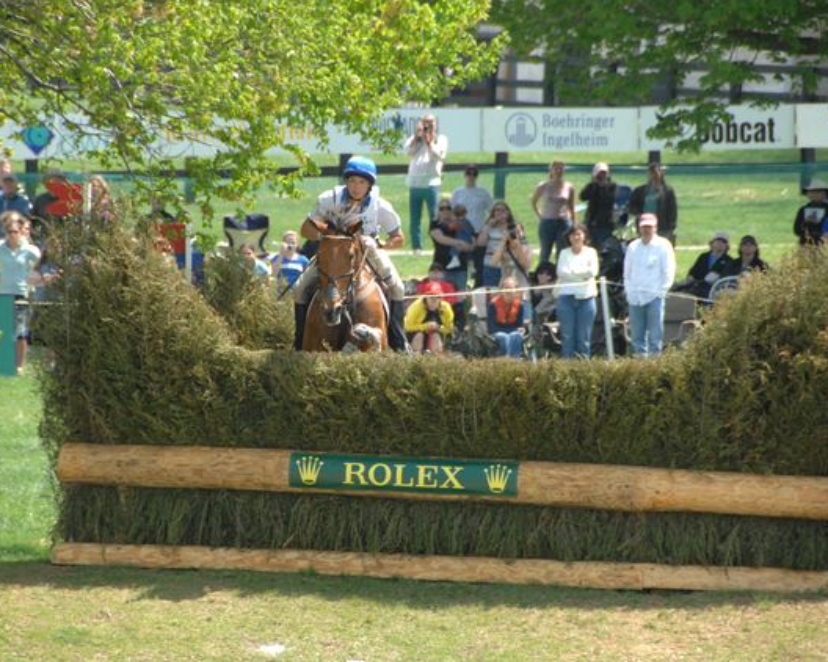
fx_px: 8353
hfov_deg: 5.7
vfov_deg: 4.5
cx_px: 390
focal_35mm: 341
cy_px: 332
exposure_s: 1/500
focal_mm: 200
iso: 500
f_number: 5.6
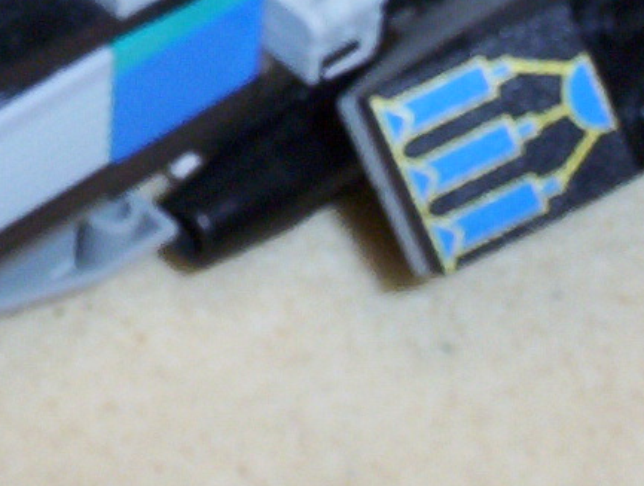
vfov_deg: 10.0
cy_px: -117
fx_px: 2742
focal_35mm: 147
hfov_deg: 13.4
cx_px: 238
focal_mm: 6
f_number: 4.5
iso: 140
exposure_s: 1/30
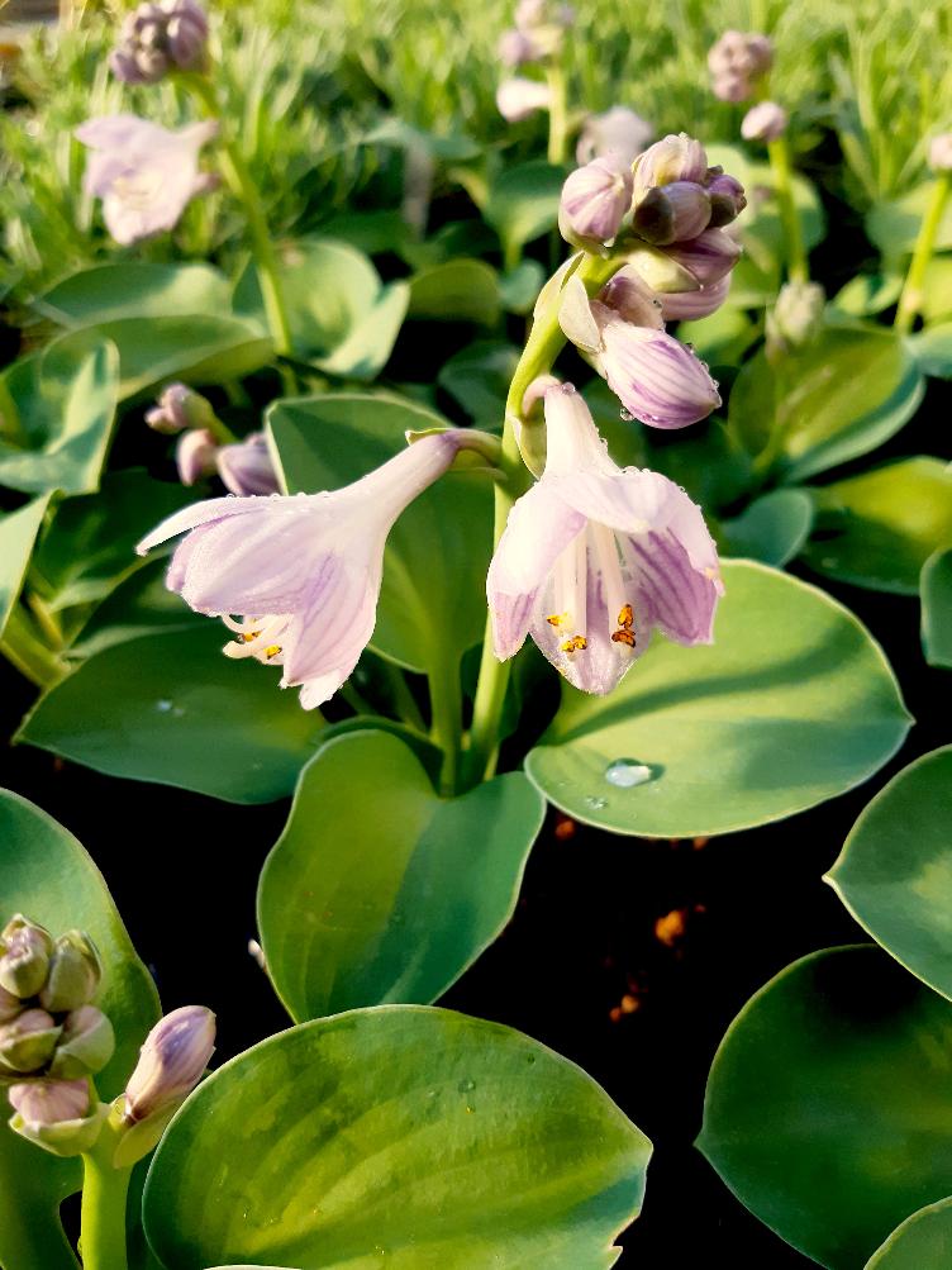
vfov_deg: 67.3
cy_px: 635
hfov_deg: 53.1
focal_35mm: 26
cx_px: 476
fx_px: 954
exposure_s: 1/587
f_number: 1.7
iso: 80
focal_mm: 3.92
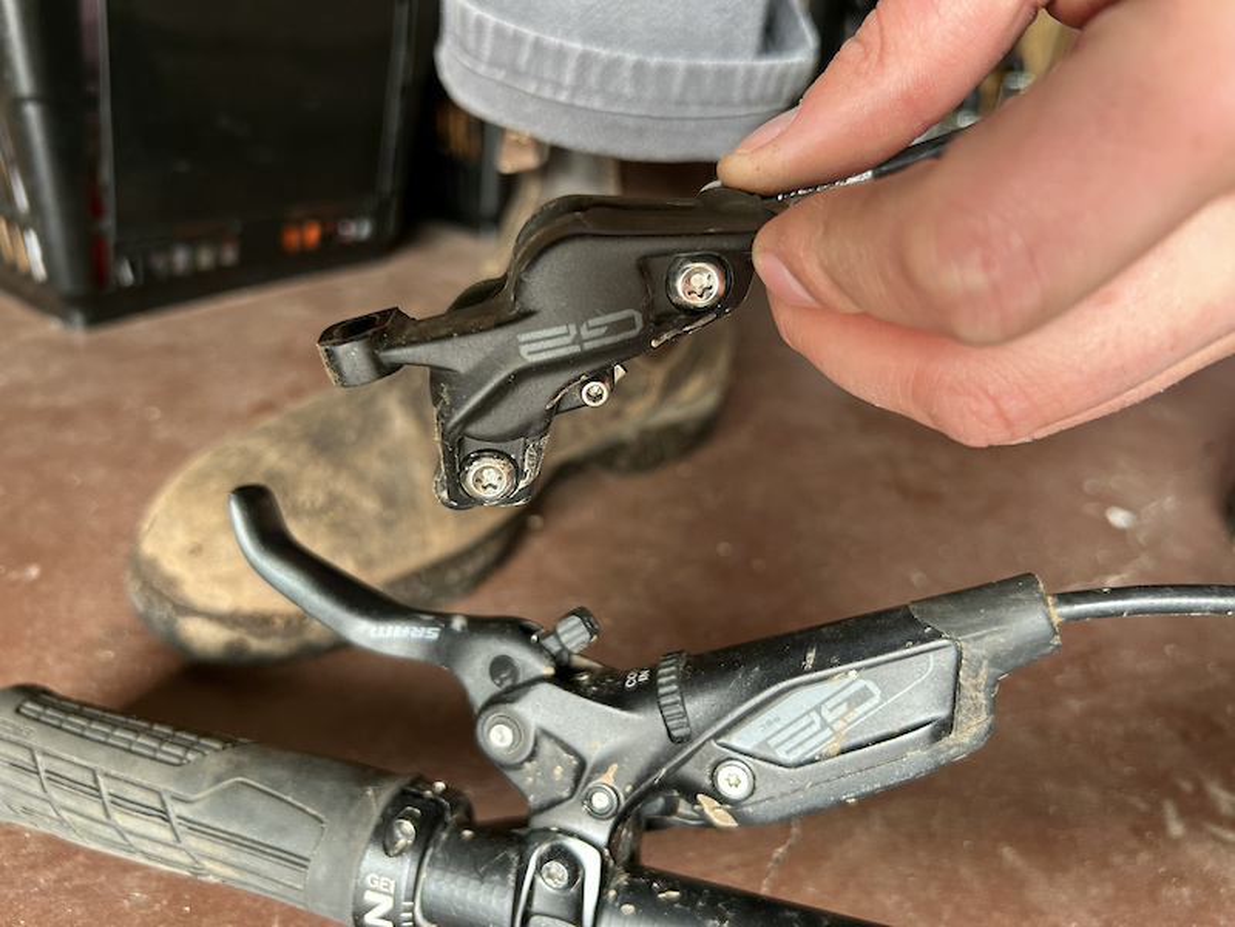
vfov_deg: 53.1
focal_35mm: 26
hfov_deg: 67.3
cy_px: 464
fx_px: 928
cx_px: 618
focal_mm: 5.7
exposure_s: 1/60
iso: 125
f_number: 1.5
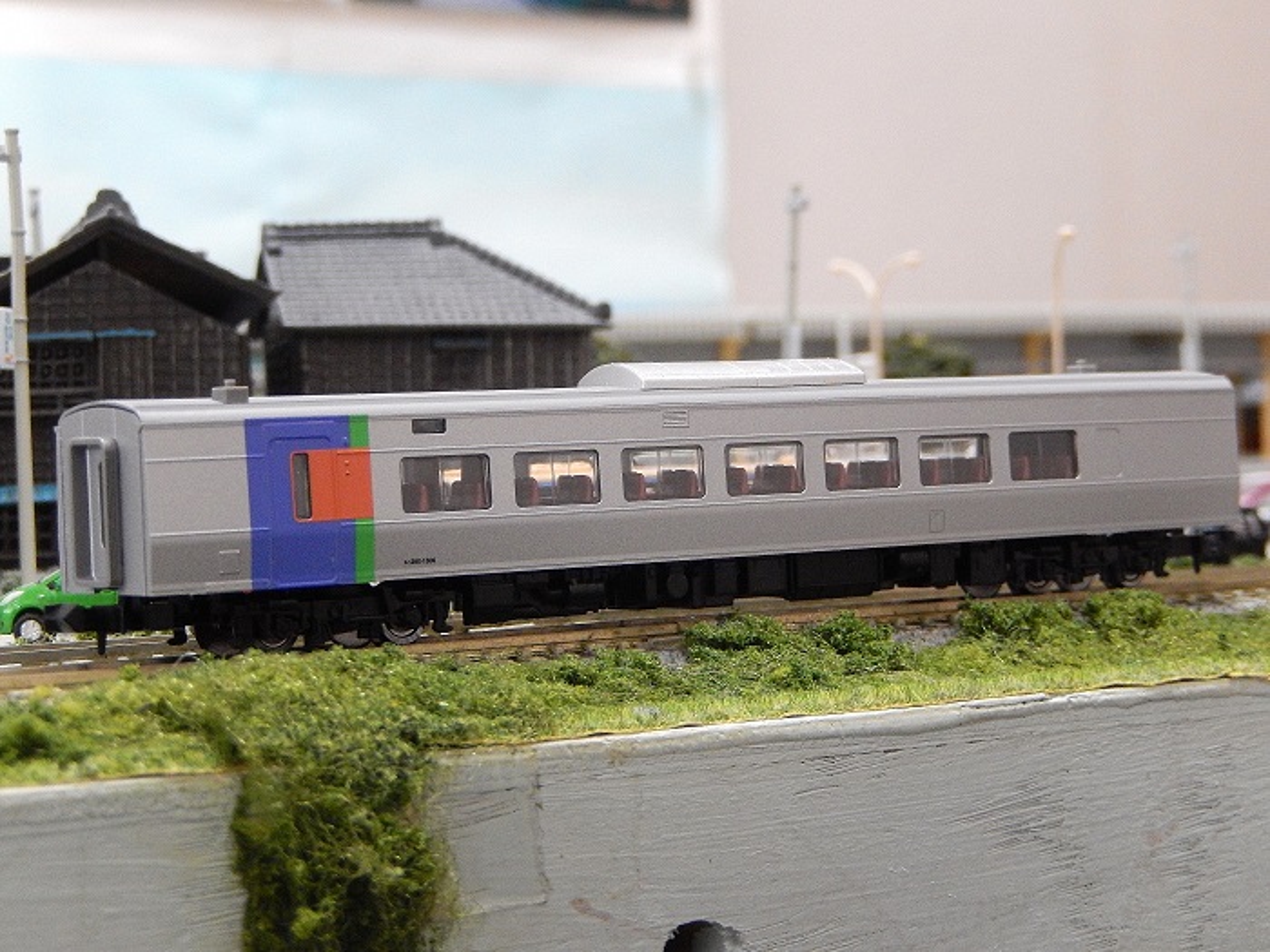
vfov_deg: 15.6
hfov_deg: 20.7
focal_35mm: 95
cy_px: 476
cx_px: 635
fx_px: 3485
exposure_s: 1/15
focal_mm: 17
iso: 800
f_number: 5.2
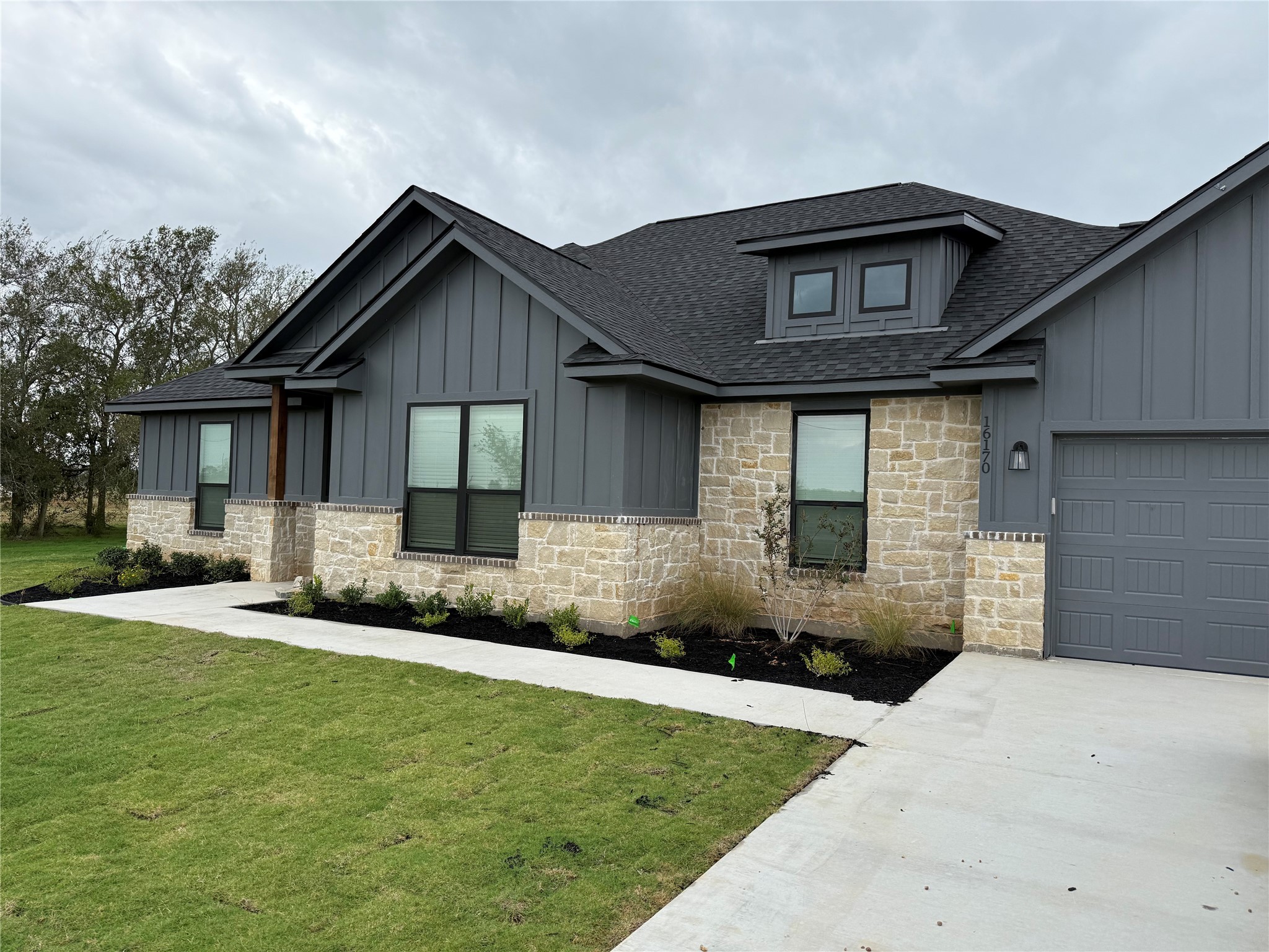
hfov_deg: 71.6
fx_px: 880
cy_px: 476
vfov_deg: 56.8
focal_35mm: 24
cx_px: 634
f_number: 1.78
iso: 100
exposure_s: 1/1437
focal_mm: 6.76
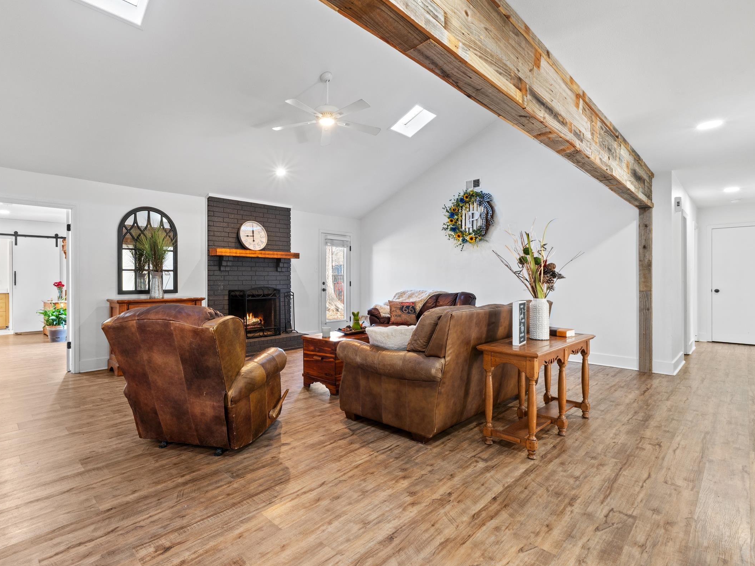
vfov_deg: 74.7
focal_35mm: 17
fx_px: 371
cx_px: 326
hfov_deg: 90.5
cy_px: 279
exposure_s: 1.6
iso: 200
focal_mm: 10
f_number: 9
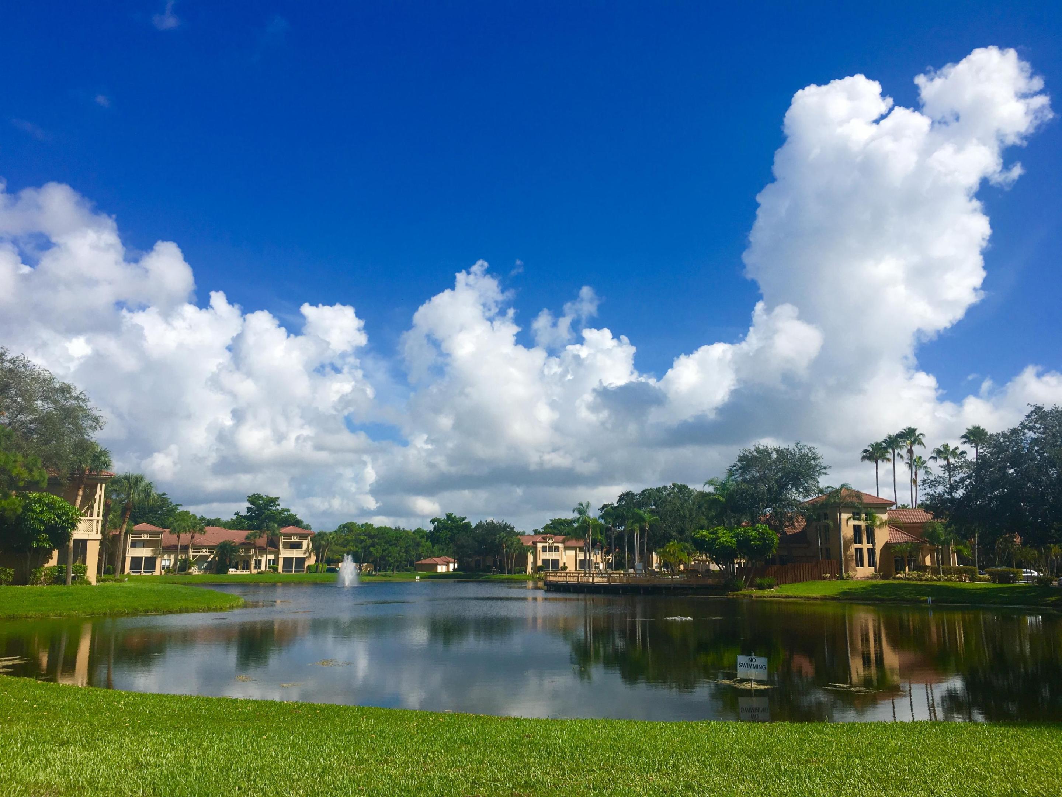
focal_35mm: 29
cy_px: 398
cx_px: 531
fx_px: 890
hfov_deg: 61.7
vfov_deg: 48.2
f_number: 2.2
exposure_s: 1/2653
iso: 25
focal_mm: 4.15
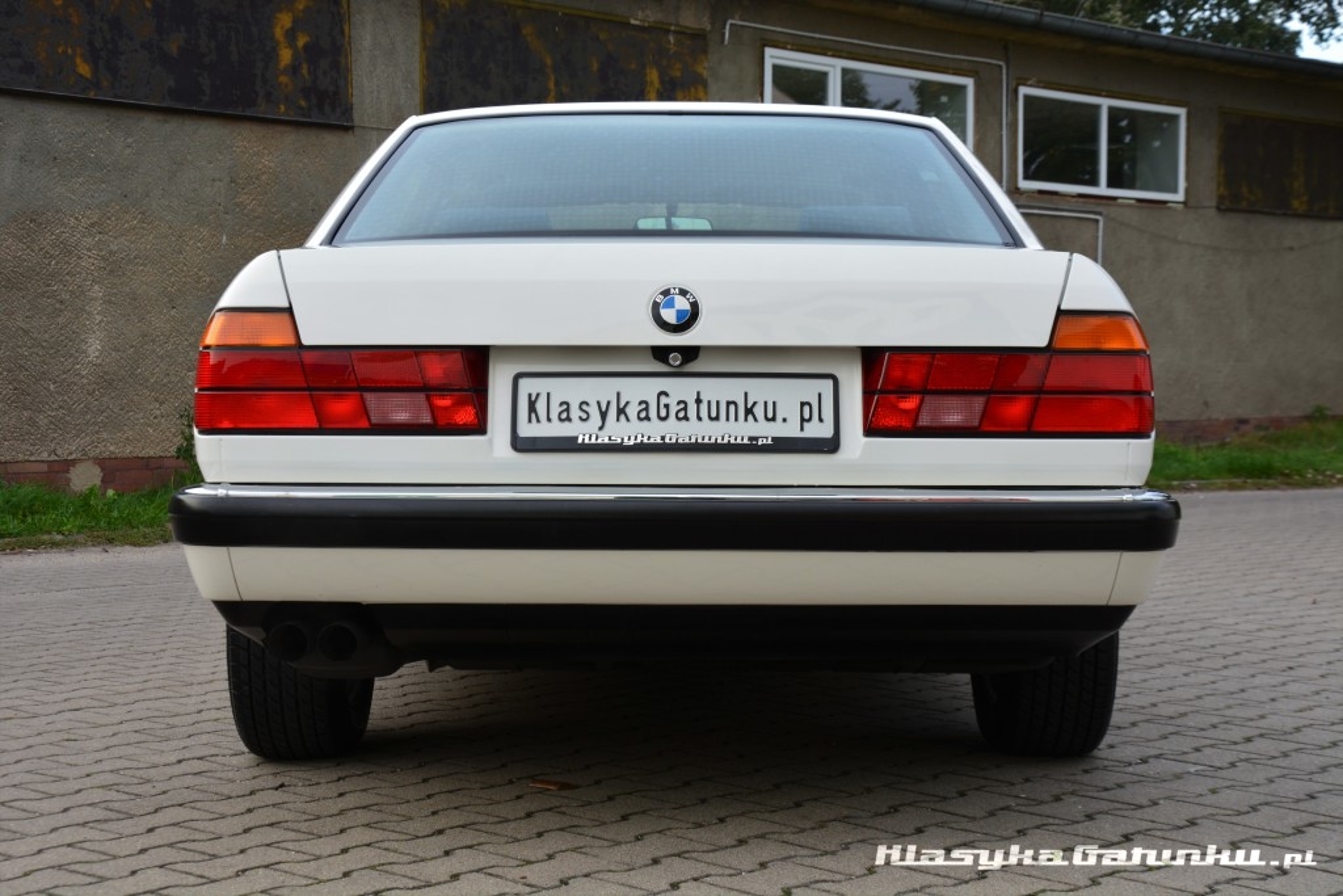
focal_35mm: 57
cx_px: 672
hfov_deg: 35.0
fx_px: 2127
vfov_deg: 23.8
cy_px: 448
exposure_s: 1/50
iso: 400
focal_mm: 38
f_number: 10
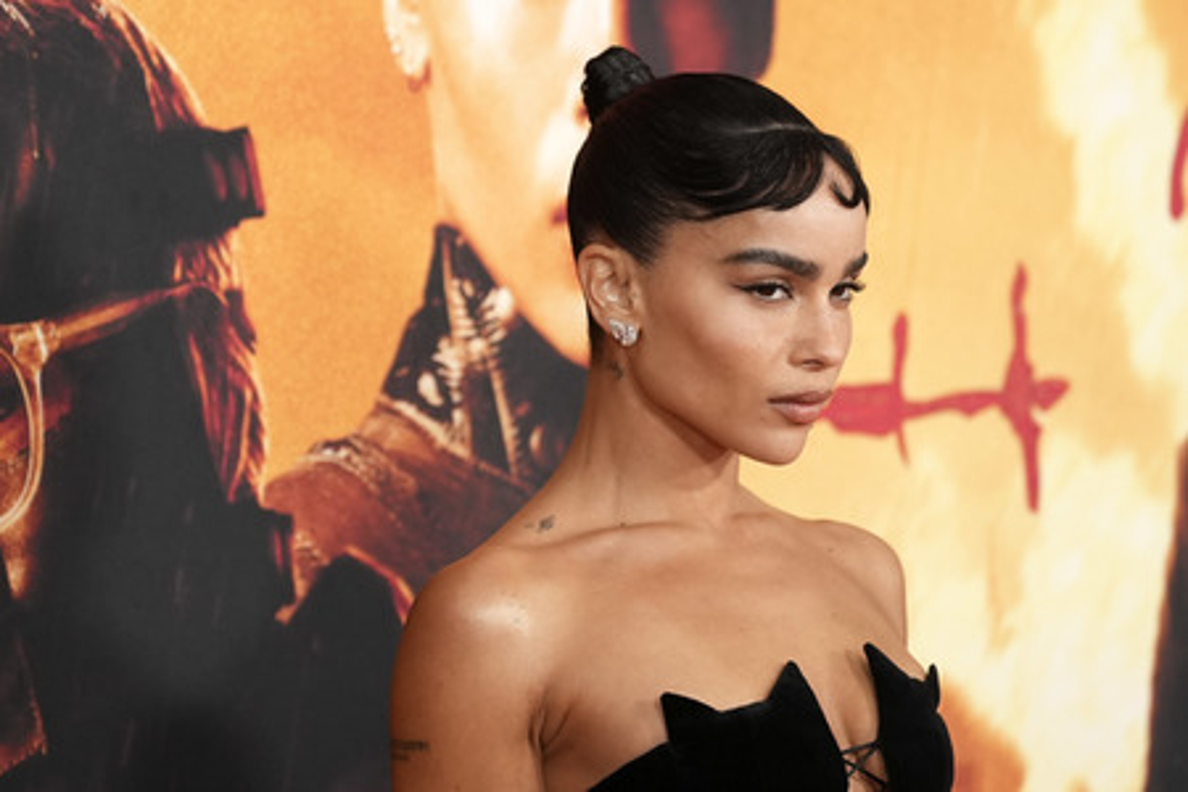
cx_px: 594
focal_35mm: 244
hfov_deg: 8.4
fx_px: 8051
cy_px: 396
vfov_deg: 5.6
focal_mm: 244
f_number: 5.6
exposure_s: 1/500
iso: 5000
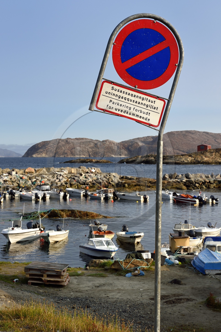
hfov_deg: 21.9
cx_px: 110
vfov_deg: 32.4
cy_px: 166
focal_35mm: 62
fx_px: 571
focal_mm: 62
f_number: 11
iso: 200
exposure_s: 1/250
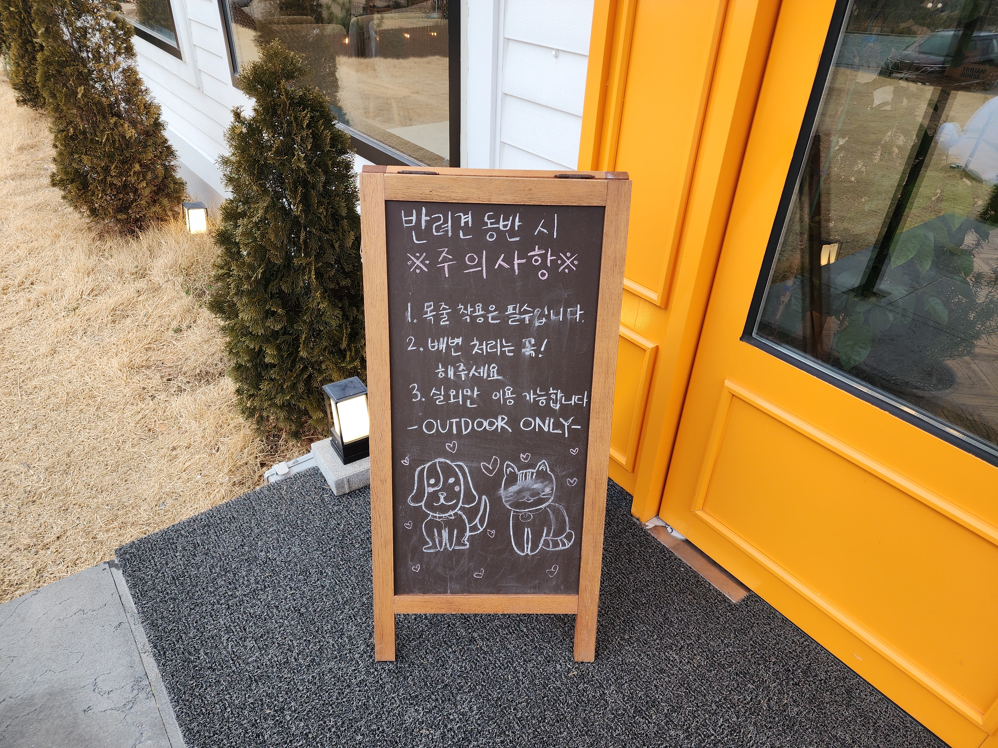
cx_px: 499
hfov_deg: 73.9
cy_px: 374
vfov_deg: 58.9
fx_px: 663
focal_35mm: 23
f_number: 1.8
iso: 40
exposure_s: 1/120
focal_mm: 6.4
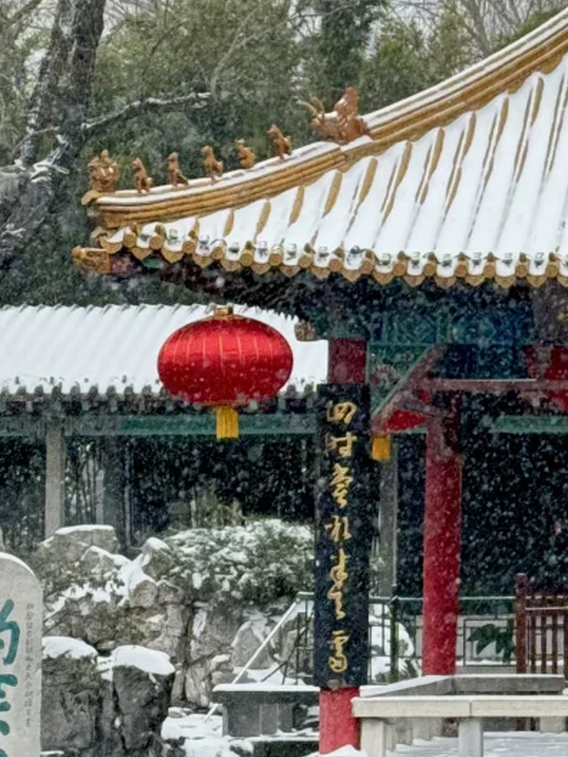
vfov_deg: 15.1
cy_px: 403
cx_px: 687
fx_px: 2866
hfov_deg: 11.1
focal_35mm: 131
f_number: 1.78
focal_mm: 6.86
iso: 64
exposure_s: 1/374
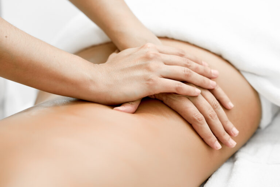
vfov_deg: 16.1
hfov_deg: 23.9
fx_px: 661
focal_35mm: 85
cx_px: 140
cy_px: 94
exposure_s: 1/200
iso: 800
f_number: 2.8
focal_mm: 85
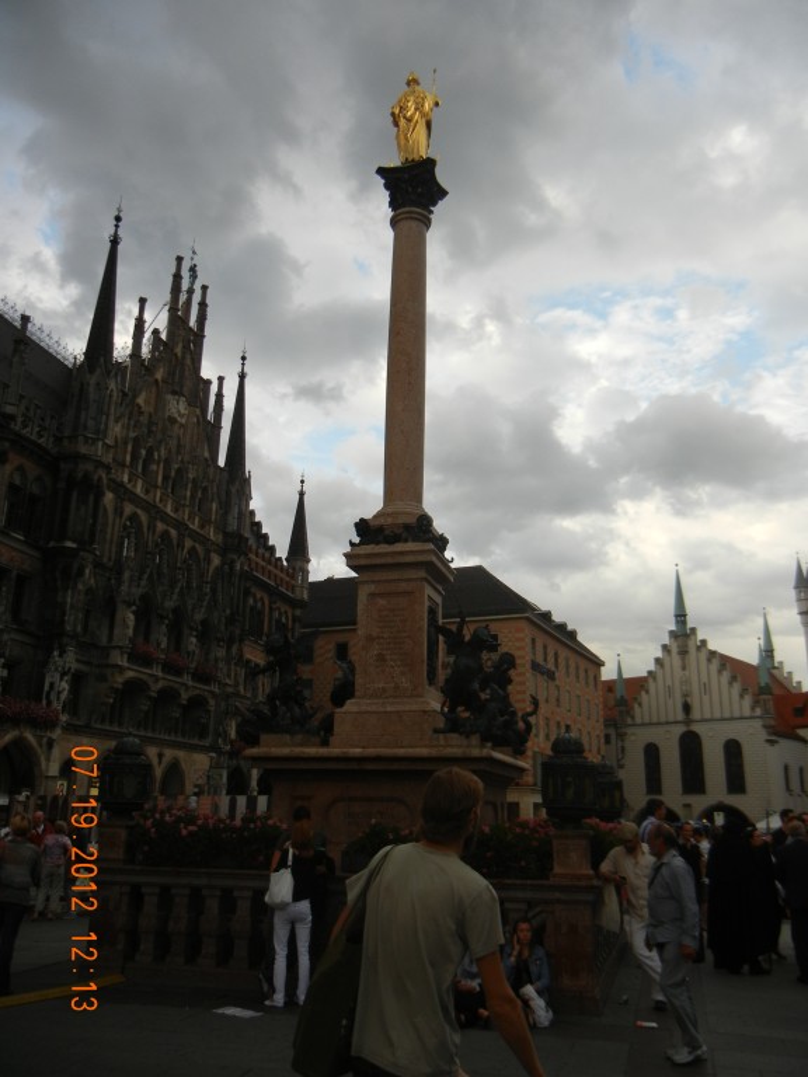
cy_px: 538
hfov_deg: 46.8
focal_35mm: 30
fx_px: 934
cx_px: 404
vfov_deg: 60.0
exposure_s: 1/581
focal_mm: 5.4
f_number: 3.5
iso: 160
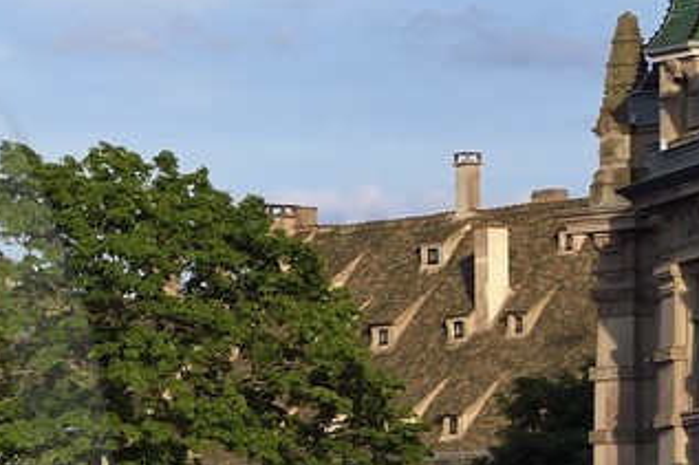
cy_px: 566
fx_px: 6850
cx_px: -794
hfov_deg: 5.7
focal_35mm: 353
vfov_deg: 3.9
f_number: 11
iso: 200
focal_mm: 70
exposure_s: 1/250
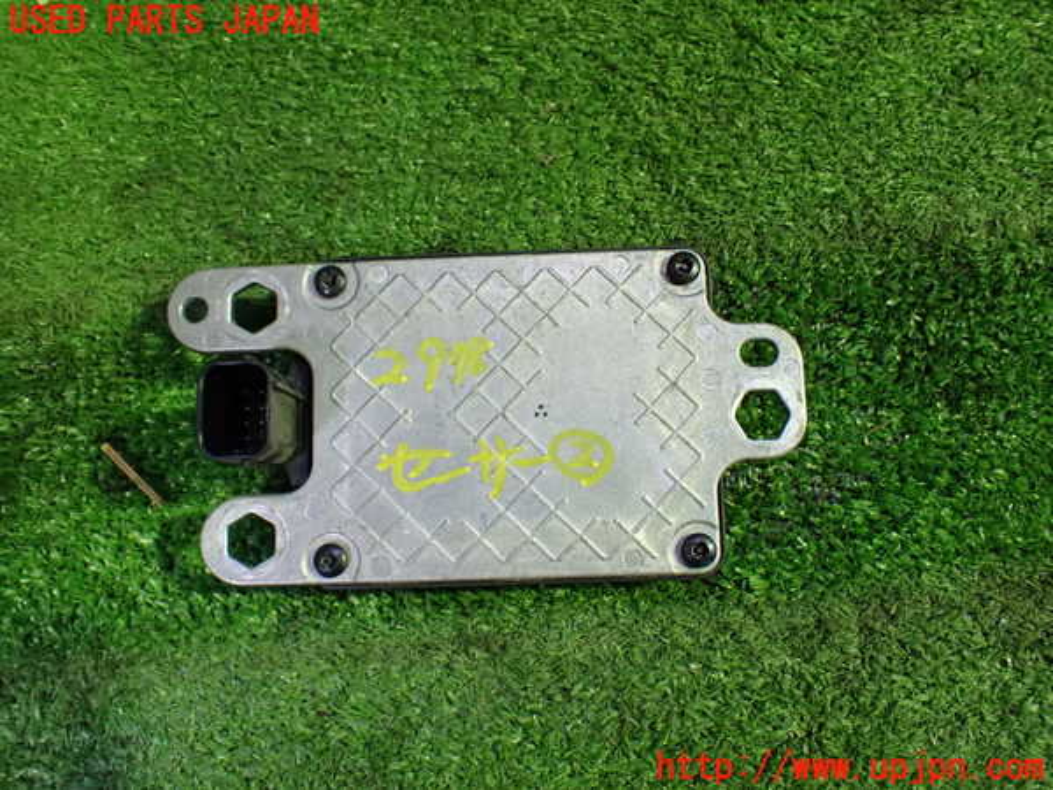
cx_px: 526
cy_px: 395
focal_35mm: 30
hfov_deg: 60.0
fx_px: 913
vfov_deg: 46.8
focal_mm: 5.4
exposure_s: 1/50
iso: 800
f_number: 2.3
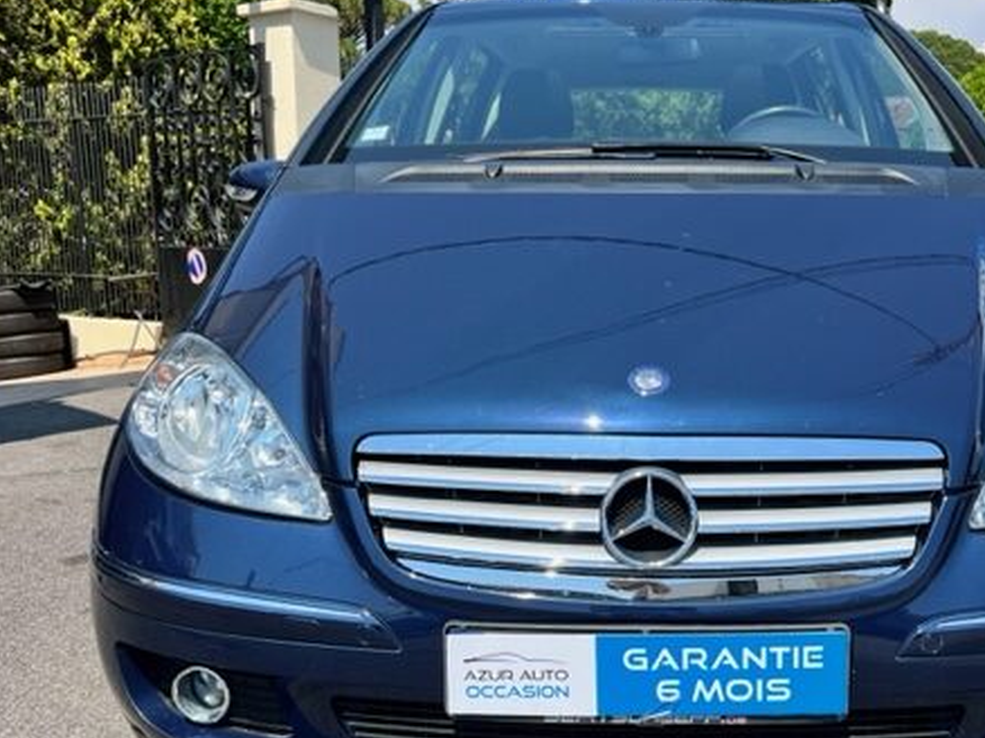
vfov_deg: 37.7
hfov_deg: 48.5
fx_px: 1081
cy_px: 398
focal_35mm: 38
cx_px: 625
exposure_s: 1/2915
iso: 50
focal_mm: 5.7
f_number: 1.5
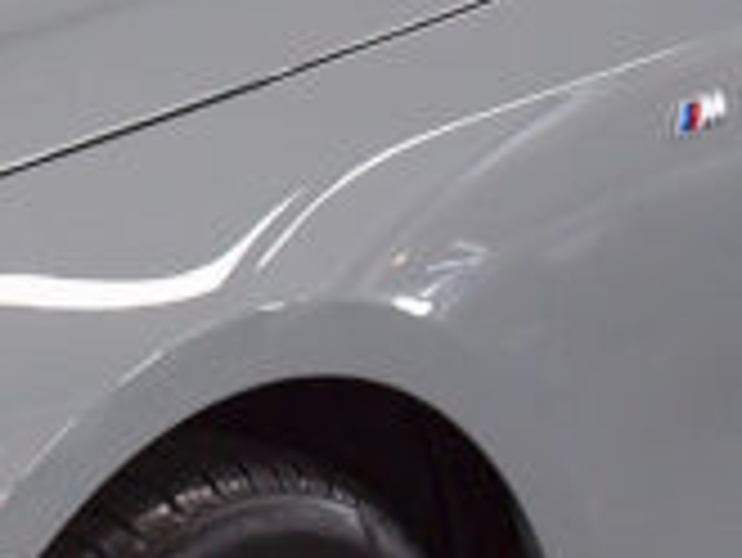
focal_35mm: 248
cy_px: 140
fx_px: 5320
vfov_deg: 6.0
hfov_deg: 7.9
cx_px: -112
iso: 400
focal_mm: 20
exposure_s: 1/60
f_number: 4.1
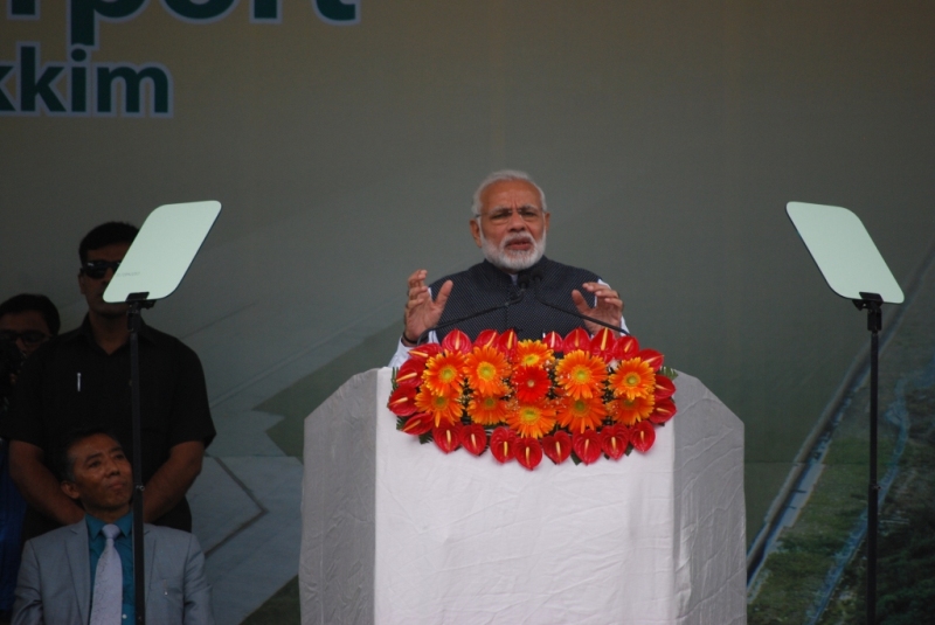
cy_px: 312
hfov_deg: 6.9
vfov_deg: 4.6
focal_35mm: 300
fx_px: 7799
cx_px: 468
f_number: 5.6
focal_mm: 200
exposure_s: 1/400
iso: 400
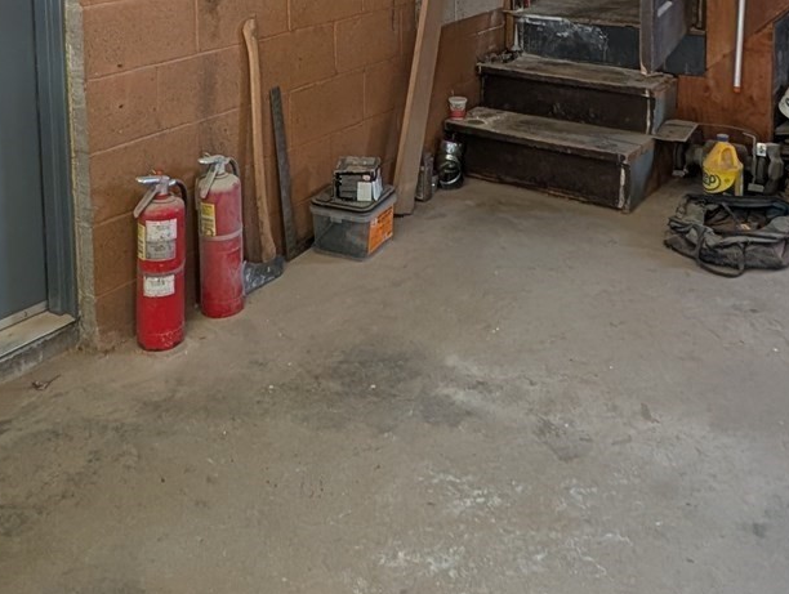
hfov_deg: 46.5
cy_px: -72
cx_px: 471
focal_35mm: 40
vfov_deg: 31.6
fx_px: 913
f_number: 1.7
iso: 99
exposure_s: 1/120
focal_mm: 2.02
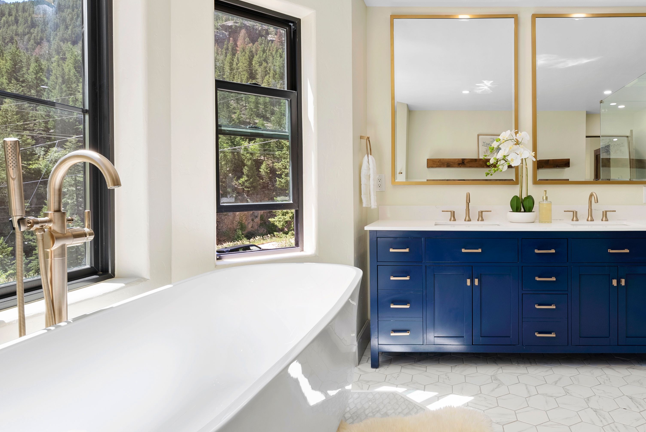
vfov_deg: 53.1
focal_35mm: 24
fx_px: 431
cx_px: 449
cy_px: 193
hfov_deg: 70.8
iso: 160
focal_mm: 17
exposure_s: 1/10
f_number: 9
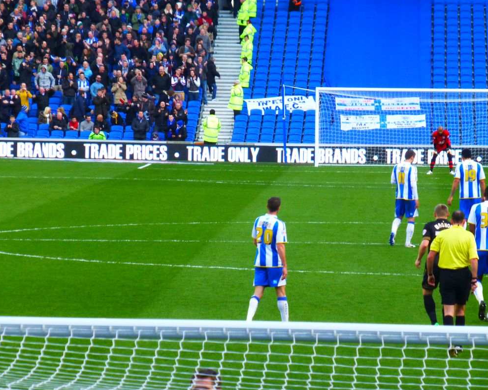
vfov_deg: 5.7
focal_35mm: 273
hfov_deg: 7.1
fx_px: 3943
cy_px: 210
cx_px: 267
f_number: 5.6
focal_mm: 41.3
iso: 200
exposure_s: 1/80
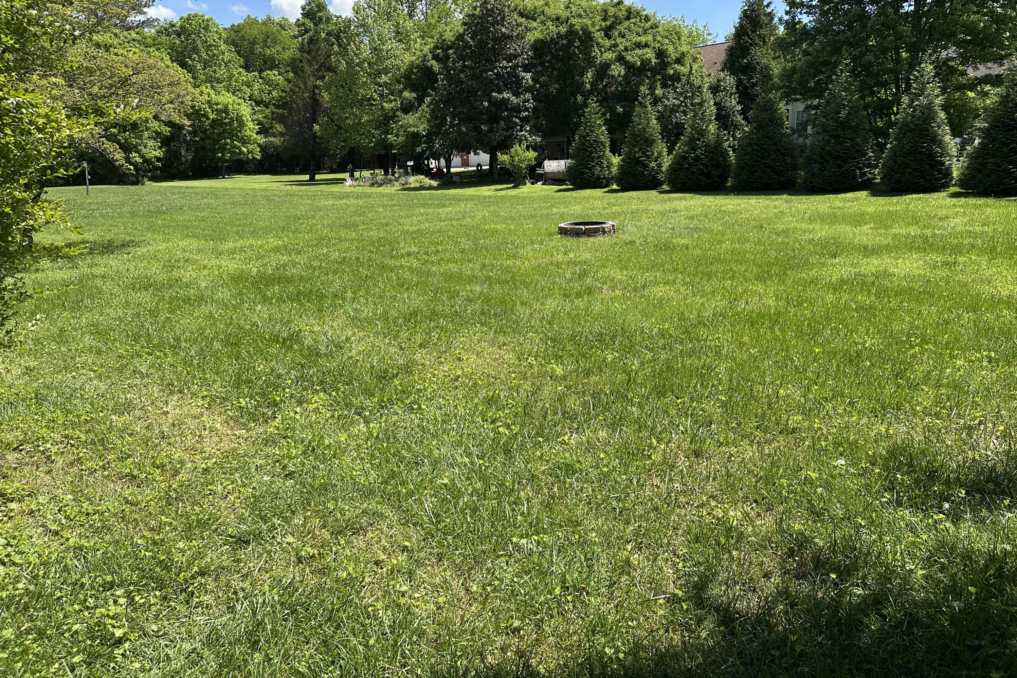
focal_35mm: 25
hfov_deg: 71.5
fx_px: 706
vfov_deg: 51.2
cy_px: 296
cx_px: 509
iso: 80
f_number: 1.78
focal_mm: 6.86
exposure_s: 1/2299
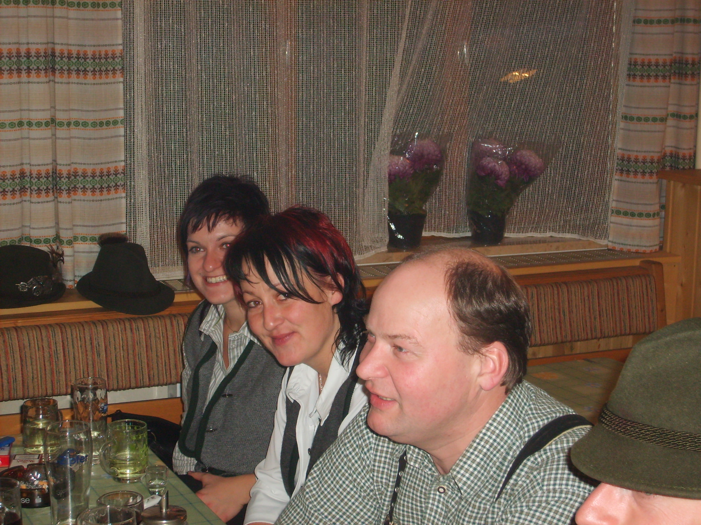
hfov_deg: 31.7
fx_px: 1235
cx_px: 350
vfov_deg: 24.0
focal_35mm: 61
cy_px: 262
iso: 113
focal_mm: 10.3
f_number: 3.6
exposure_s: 1/60
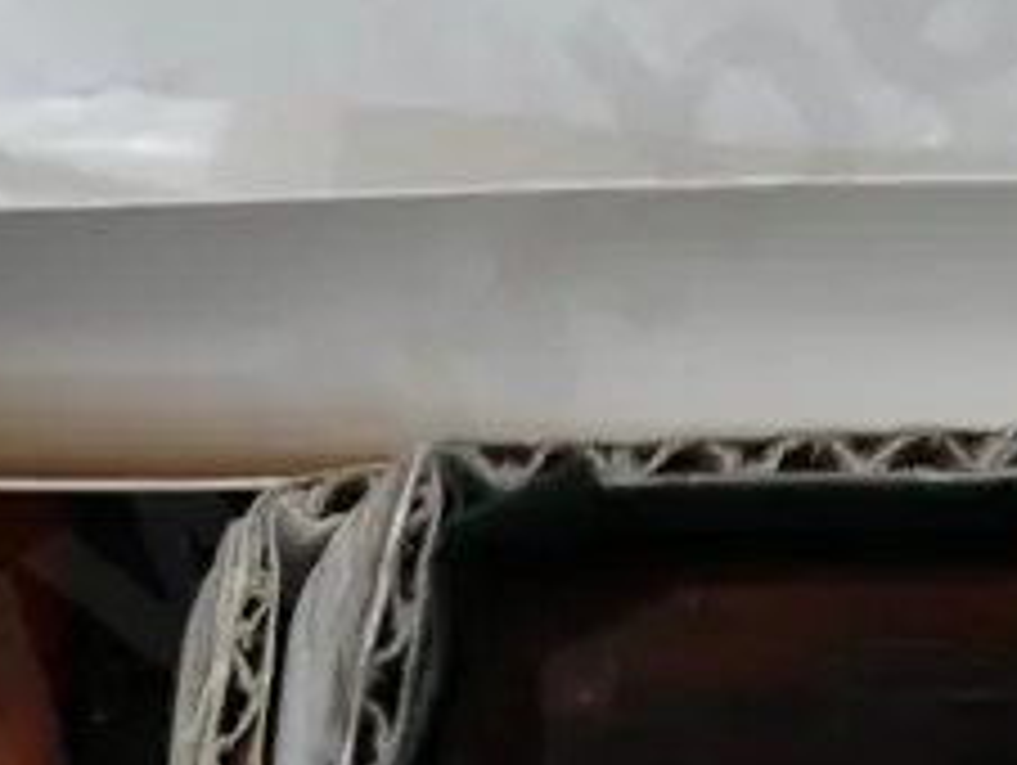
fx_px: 3735
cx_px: 1656
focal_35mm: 127
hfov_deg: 14.2
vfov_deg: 11.0
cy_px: -551
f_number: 3.5
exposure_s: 1/80
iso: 200
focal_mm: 14
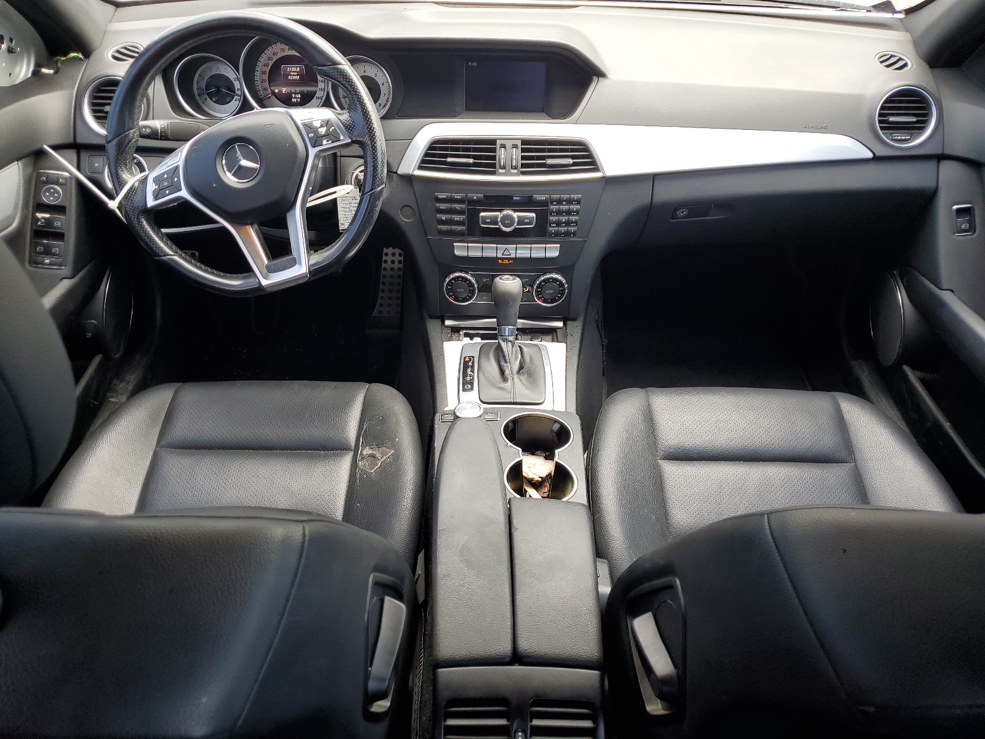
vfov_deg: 53.1
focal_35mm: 26
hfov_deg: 67.3
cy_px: 370
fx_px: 740
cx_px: 492
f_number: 1.5
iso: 53
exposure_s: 1/120
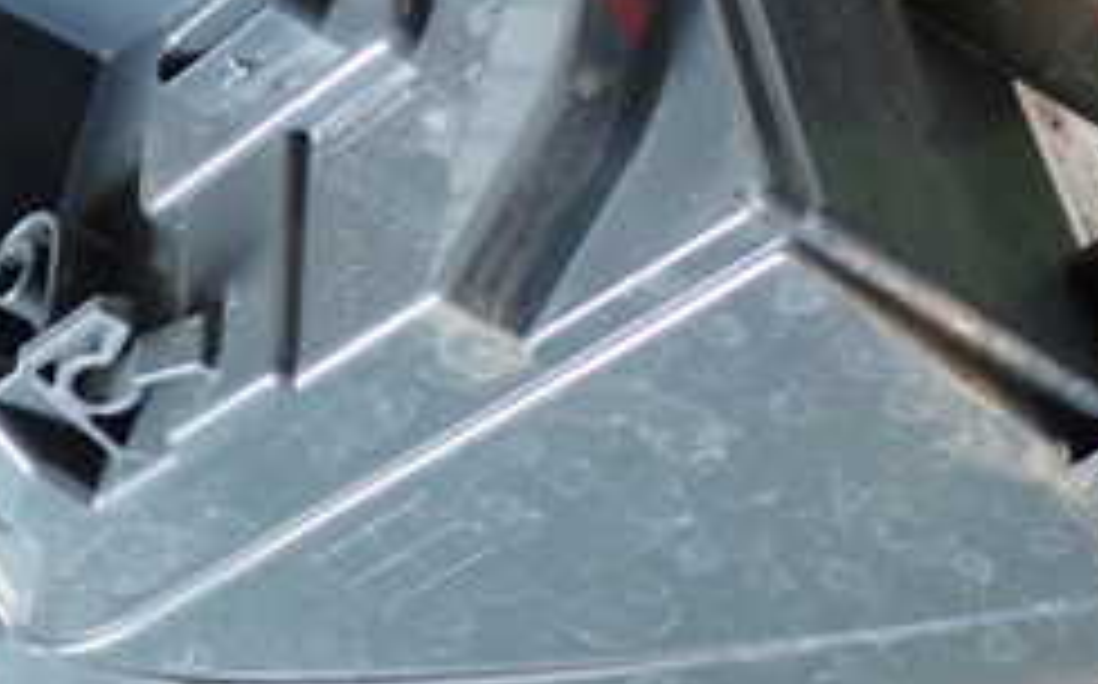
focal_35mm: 94
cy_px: 162
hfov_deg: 22.0
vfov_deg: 13.8
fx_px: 2810
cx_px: 356
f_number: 2.5
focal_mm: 6.37
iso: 200
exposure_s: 1/40
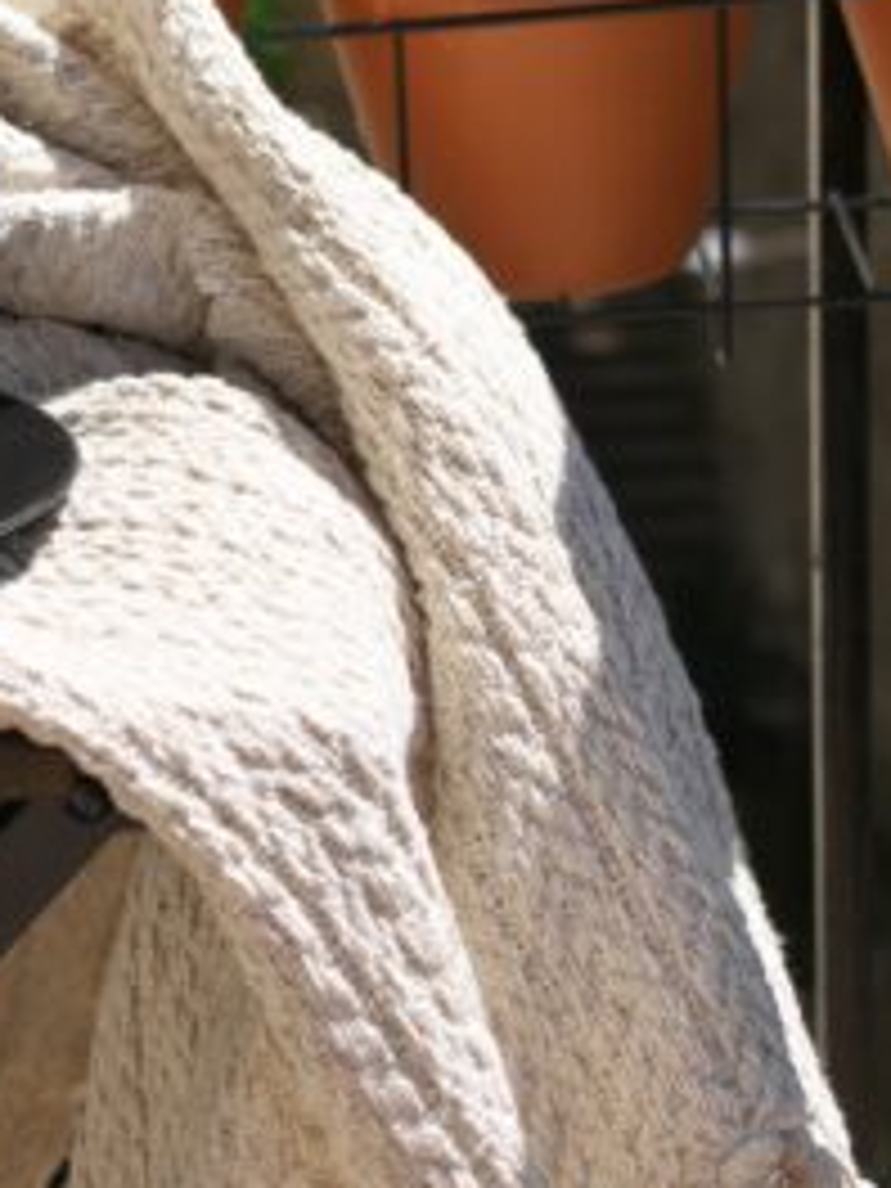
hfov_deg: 10.7
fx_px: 4702
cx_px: -58
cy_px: 227
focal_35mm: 137
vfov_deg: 14.3
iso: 100
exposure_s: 1/1500
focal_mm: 32.5
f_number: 4.5
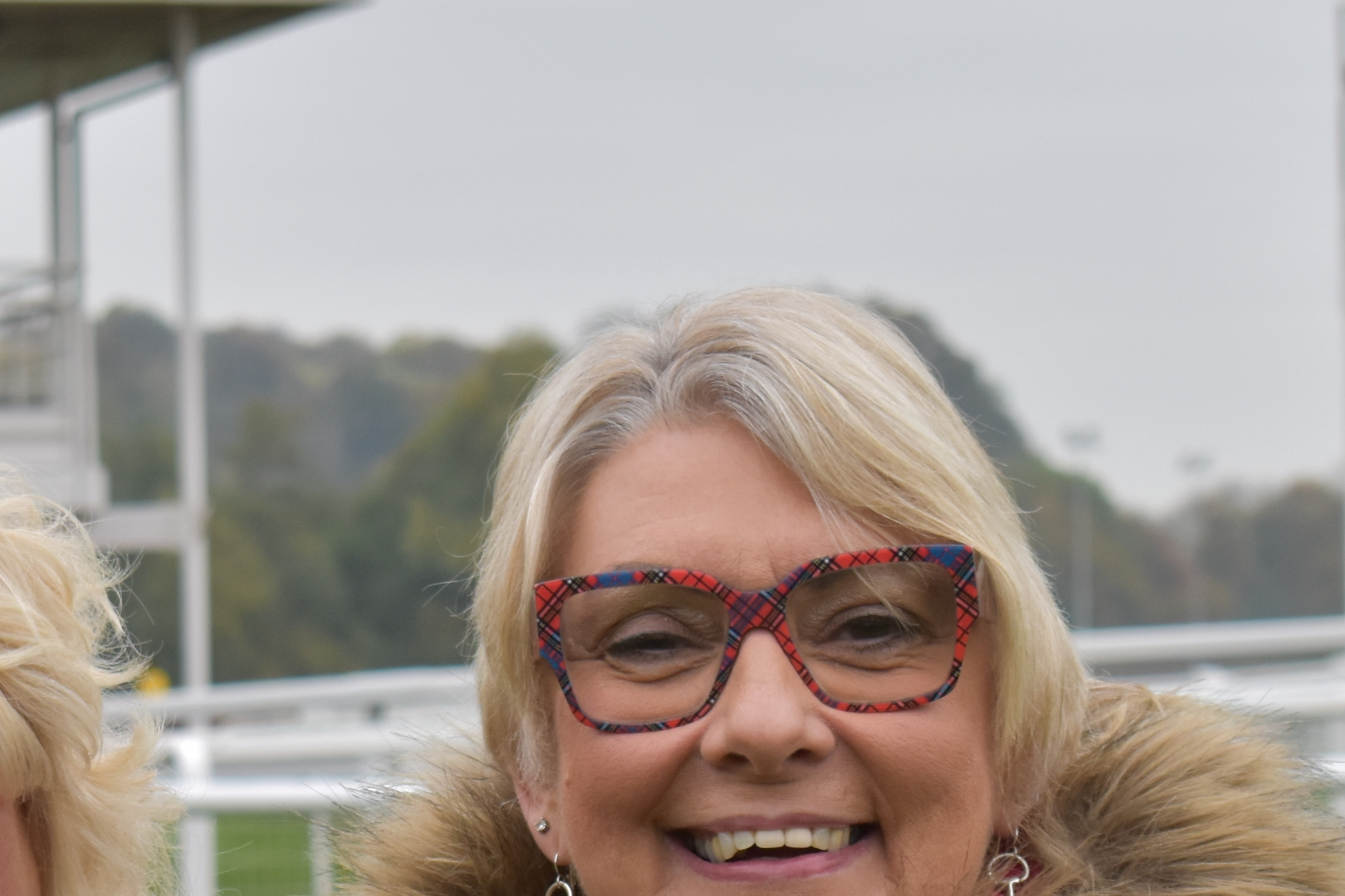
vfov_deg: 6.3
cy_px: 776
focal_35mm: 217
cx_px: 118
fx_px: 8119
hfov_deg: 9.4
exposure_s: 1/200
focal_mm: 55
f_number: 7.1
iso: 400
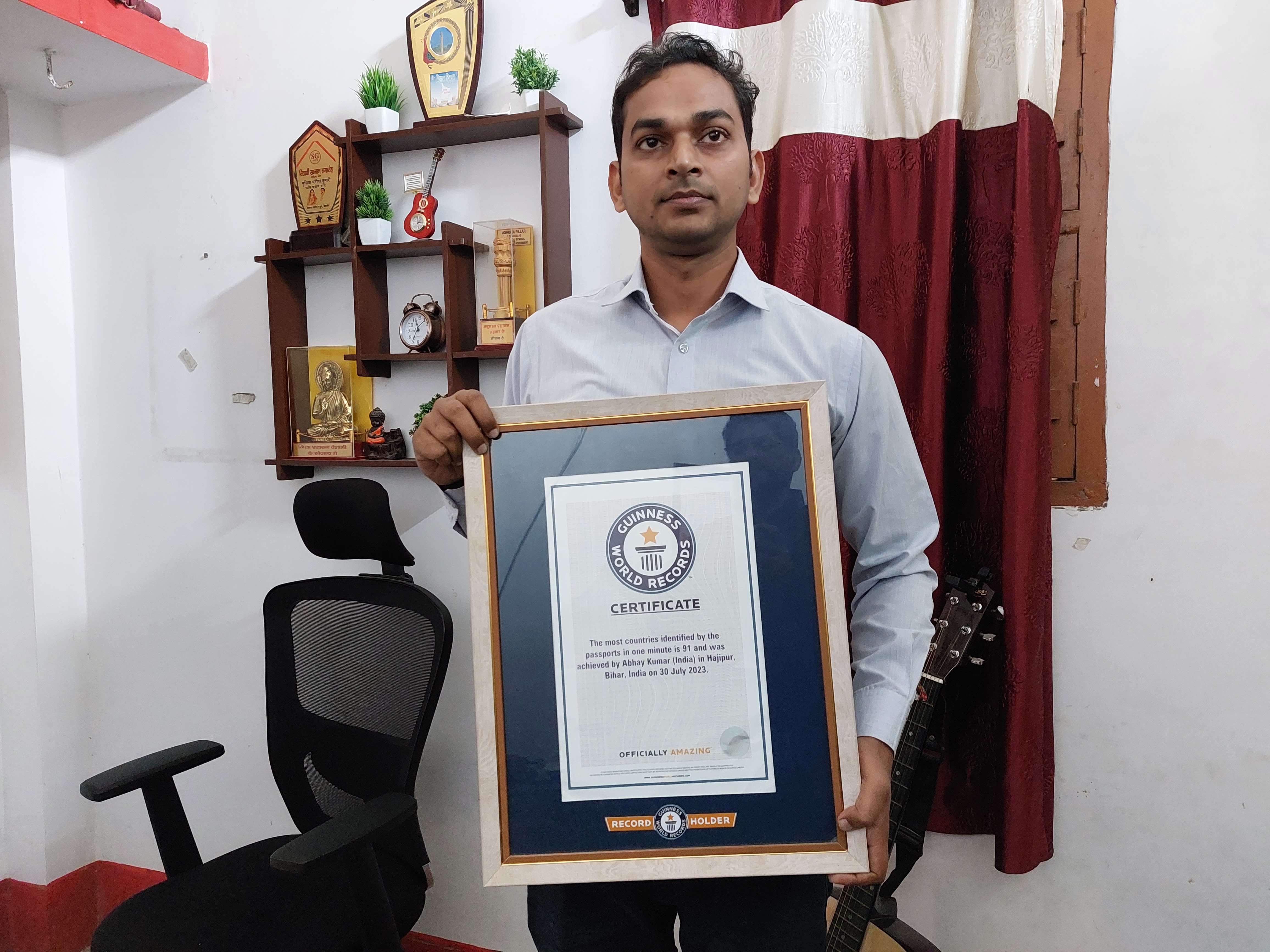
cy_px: 476
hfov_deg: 71.6
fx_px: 881
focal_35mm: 24
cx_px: 635
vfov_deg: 56.8
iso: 640
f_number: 1.8
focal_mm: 5.23
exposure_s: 1/25
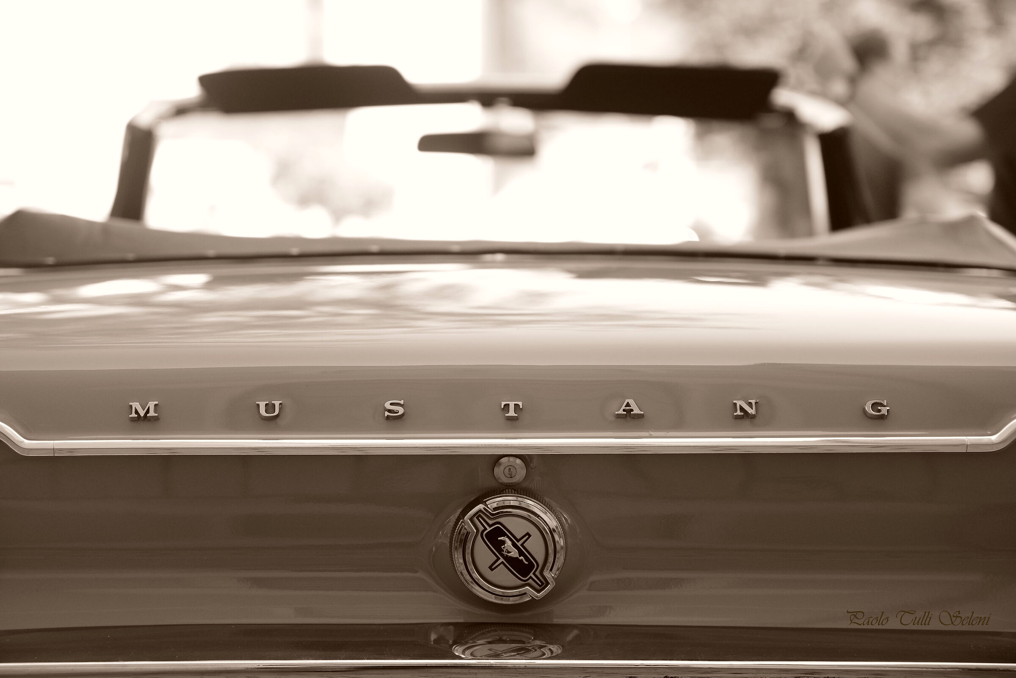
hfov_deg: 19.4
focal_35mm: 105
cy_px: 339
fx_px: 2964
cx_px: 508
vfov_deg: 13.1
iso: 320
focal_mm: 105
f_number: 2.8
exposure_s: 1/125
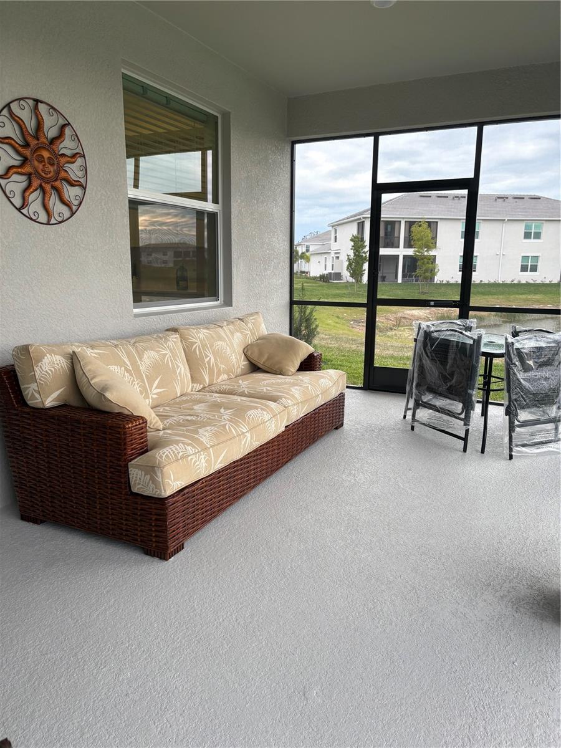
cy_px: 374
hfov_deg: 53.1
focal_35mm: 26
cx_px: 280
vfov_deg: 67.3
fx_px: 562
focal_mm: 5.96
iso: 40
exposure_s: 1/153
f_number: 1.6
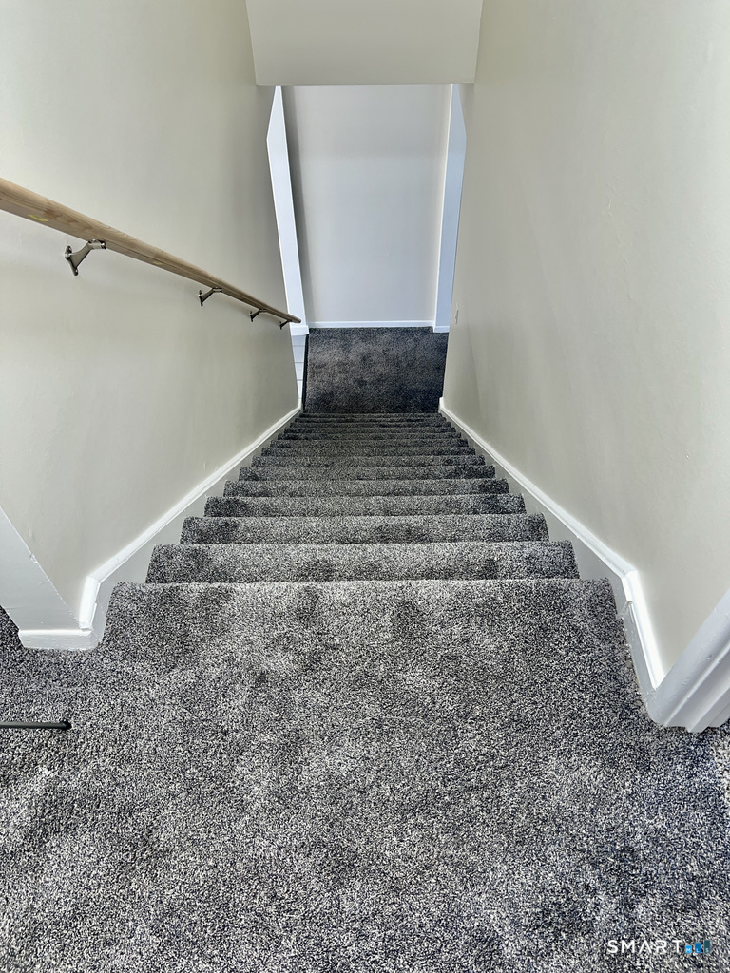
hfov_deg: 53.1
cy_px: 486
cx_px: 365
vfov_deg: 67.3
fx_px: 731
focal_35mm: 26
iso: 40
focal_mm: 5.7
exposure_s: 1/27
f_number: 1.5
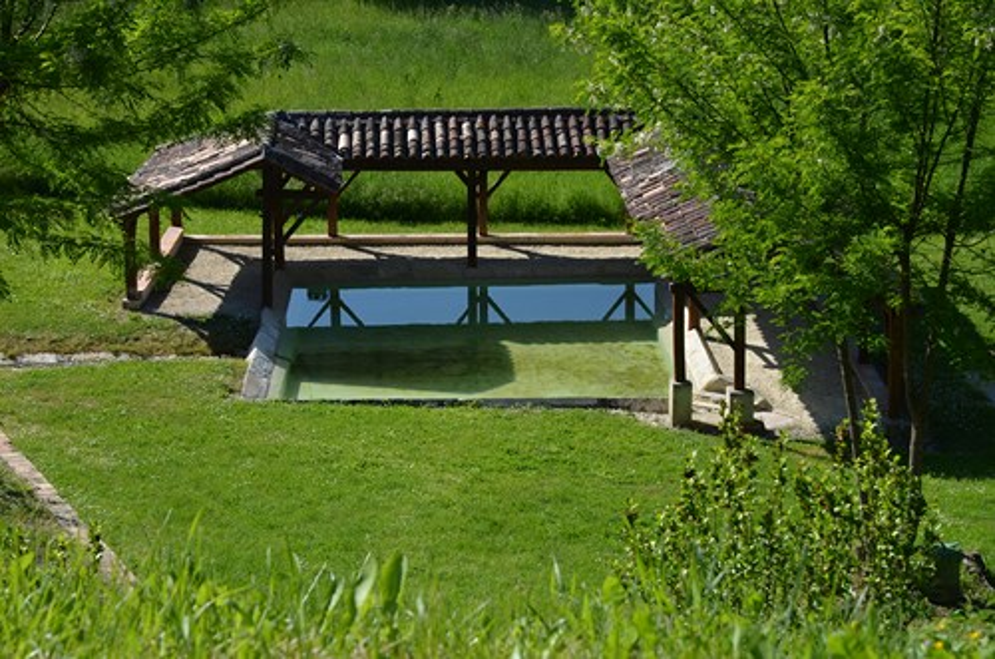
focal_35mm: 72
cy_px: 330
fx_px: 1986
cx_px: 498
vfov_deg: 18.8
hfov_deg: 28.1
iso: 100
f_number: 8
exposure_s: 1/200
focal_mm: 48
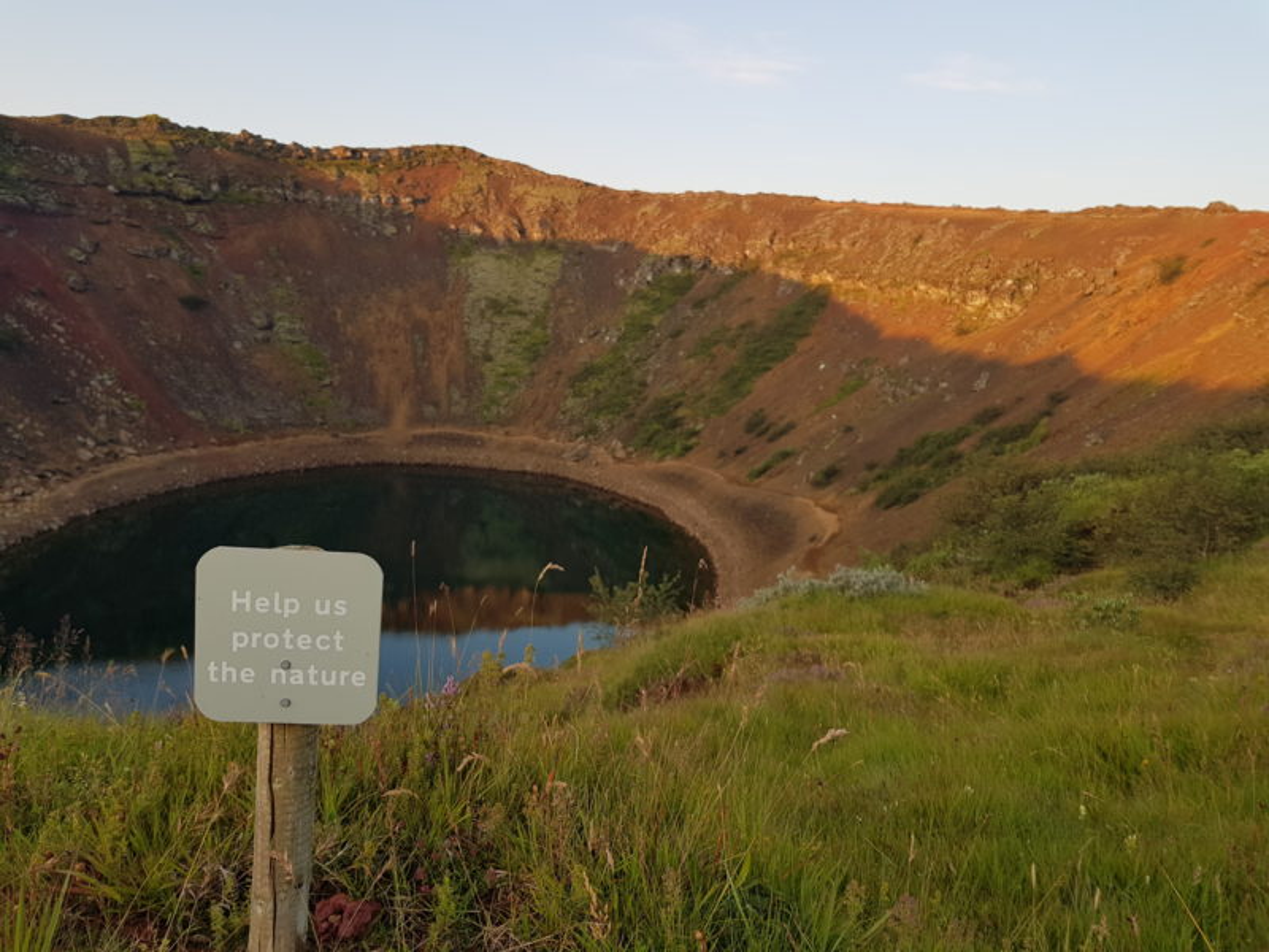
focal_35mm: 26
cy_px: 476
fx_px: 953
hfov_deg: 67.3
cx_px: 634
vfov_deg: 53.1
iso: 40
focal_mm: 4.2
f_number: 1.7
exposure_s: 1/286
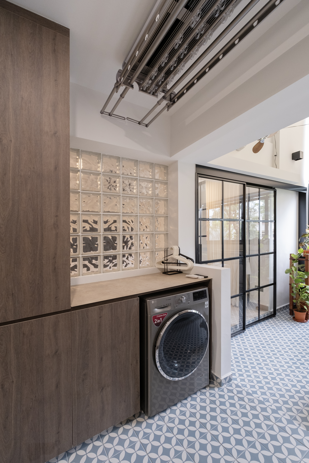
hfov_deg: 77.3
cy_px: 232
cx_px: 154
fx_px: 193
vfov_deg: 100.4
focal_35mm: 15
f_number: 5.6
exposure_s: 1/15
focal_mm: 10
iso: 1000
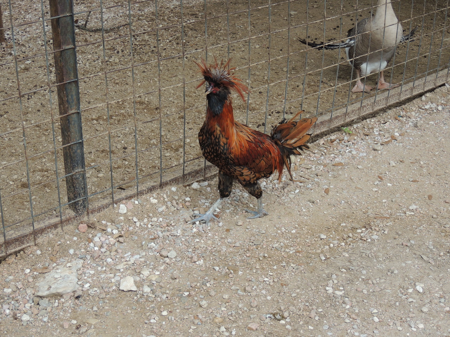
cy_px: 168
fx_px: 780
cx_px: 225
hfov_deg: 32.2
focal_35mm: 60
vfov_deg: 24.4
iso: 100
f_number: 3.7
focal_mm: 10.7
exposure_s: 1/320
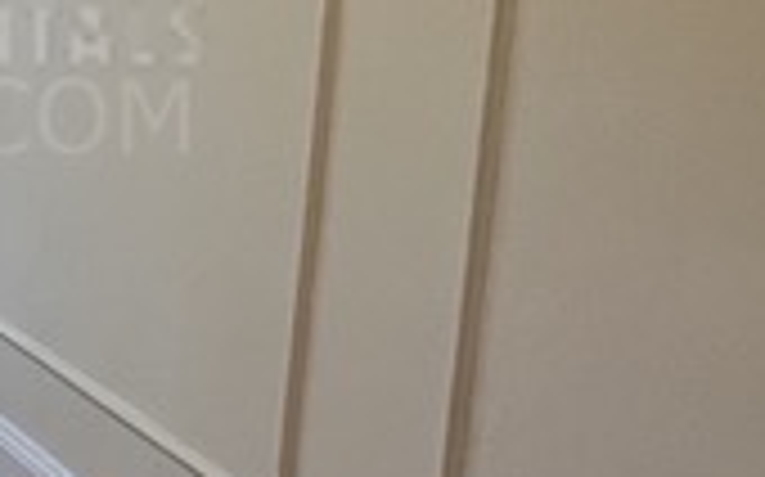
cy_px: 18
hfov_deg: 20.5
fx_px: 1354
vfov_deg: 19.5
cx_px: -657
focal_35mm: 65
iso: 100
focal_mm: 1.57
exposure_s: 1/120
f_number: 1.8
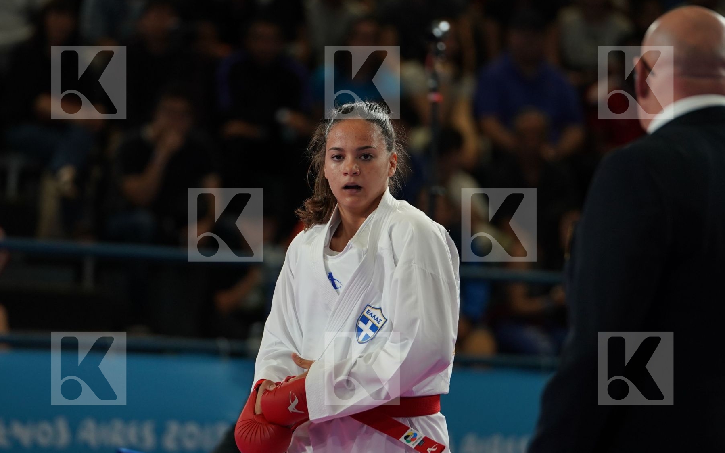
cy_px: 225
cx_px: 362
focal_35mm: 292
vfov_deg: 4.5
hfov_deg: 7.2
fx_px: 5769
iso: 800
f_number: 2.8
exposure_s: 1/1000
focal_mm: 191
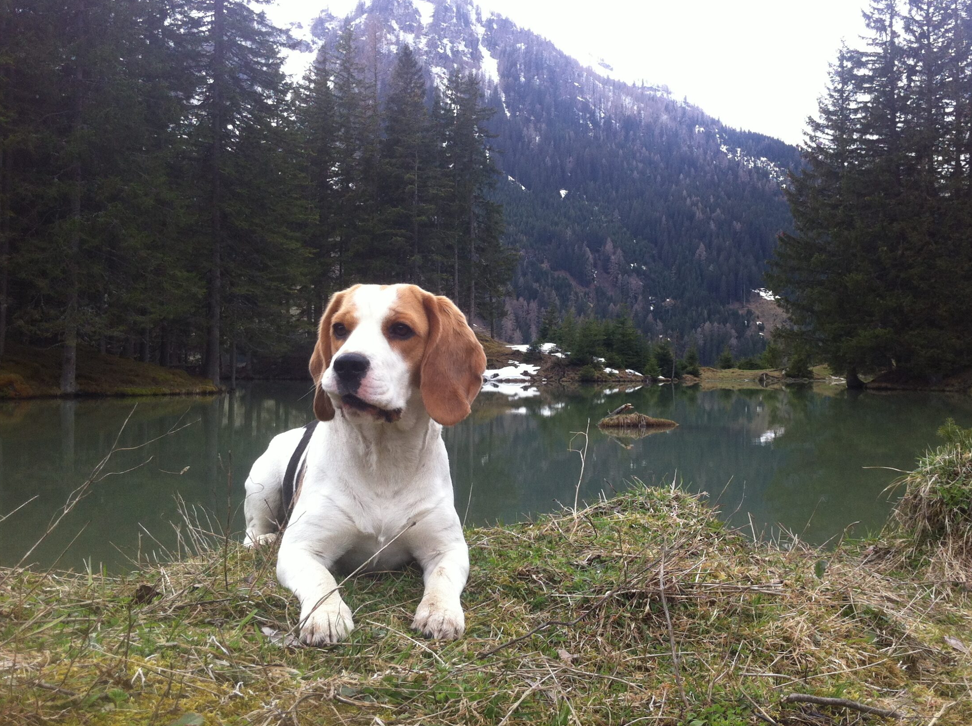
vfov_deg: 35.0
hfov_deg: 45.7
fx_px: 1150
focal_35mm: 41
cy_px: 329
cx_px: 557
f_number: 2.8
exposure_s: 1/431
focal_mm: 3.85
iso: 80
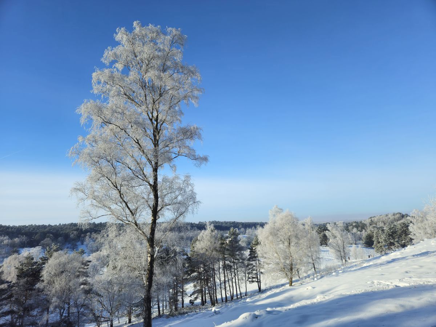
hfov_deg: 73.9
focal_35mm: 23
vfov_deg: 58.9
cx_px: 218
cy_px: 164
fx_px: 290
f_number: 1.8
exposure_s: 1/1936
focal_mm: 5.4
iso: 25
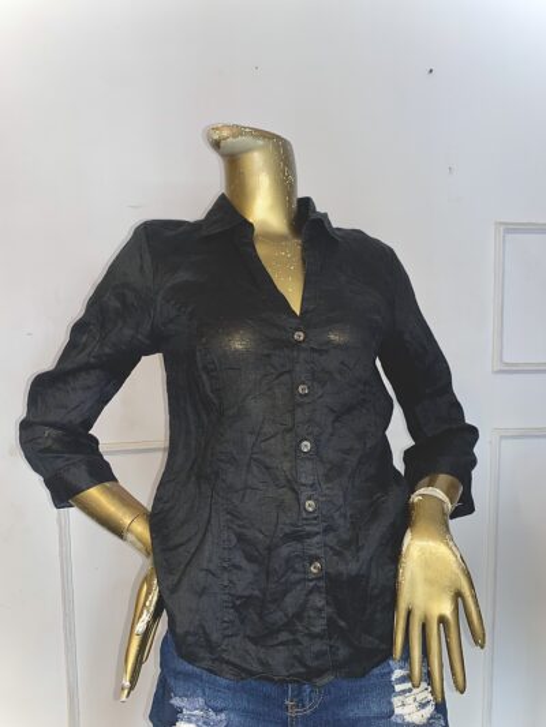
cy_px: 364
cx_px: 273
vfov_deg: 67.3
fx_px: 547
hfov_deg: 53.1
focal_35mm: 26
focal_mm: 4.25
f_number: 1.8
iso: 50
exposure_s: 1/17
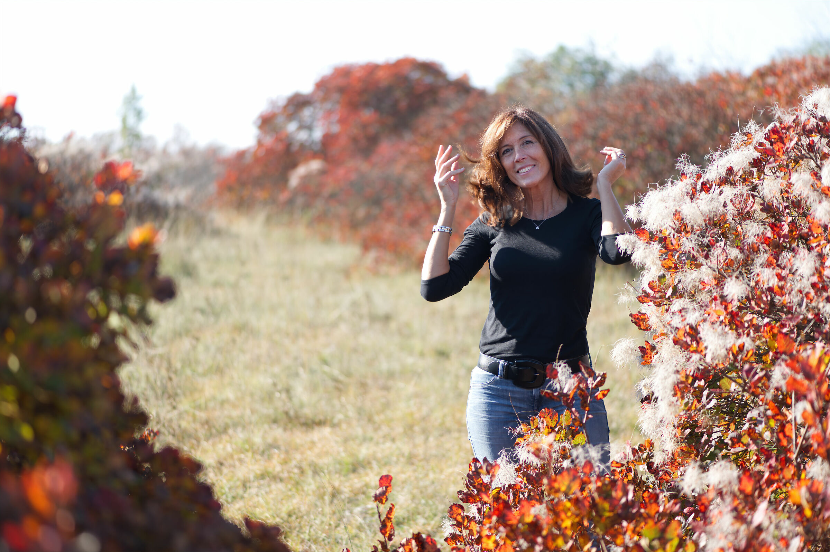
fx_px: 2420
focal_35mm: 105
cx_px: 415
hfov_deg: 19.5
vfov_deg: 13.0
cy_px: 276
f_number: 2.8
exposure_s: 1/250
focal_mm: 105
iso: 64
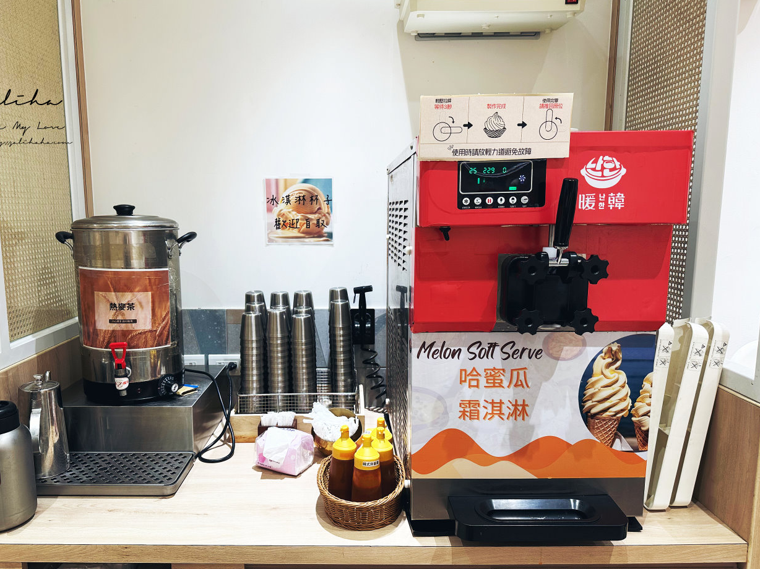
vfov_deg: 53.0
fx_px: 571
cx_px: 351
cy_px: 297
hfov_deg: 67.2
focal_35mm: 26
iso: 64
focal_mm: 6.86
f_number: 1.78
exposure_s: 1/120
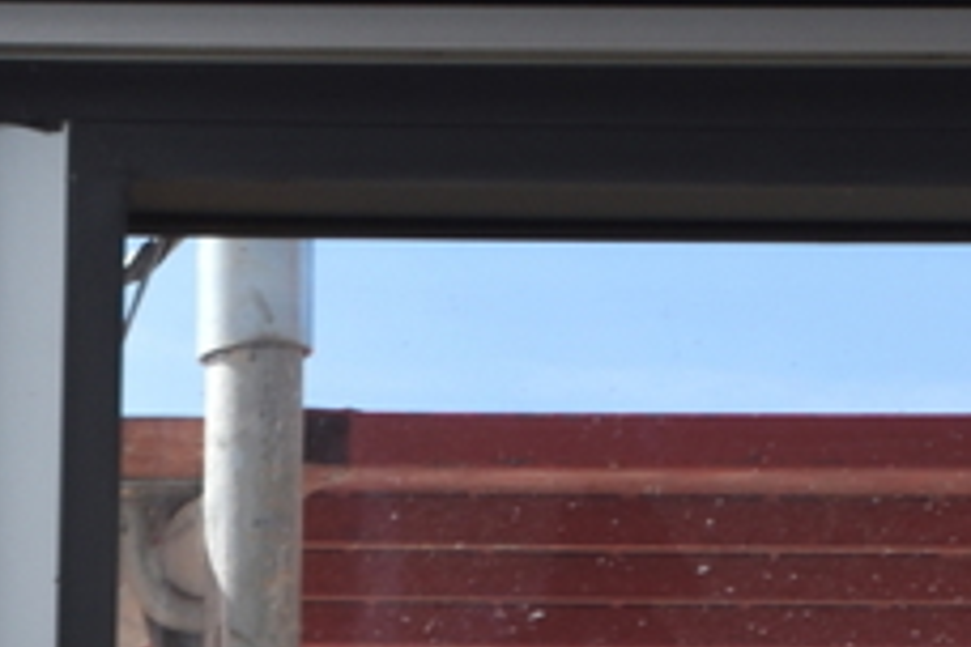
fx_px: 4261
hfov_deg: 11.8
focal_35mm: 158
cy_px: 1566
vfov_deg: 8.0
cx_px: -894
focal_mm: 20
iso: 100
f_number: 7.1
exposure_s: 1/200
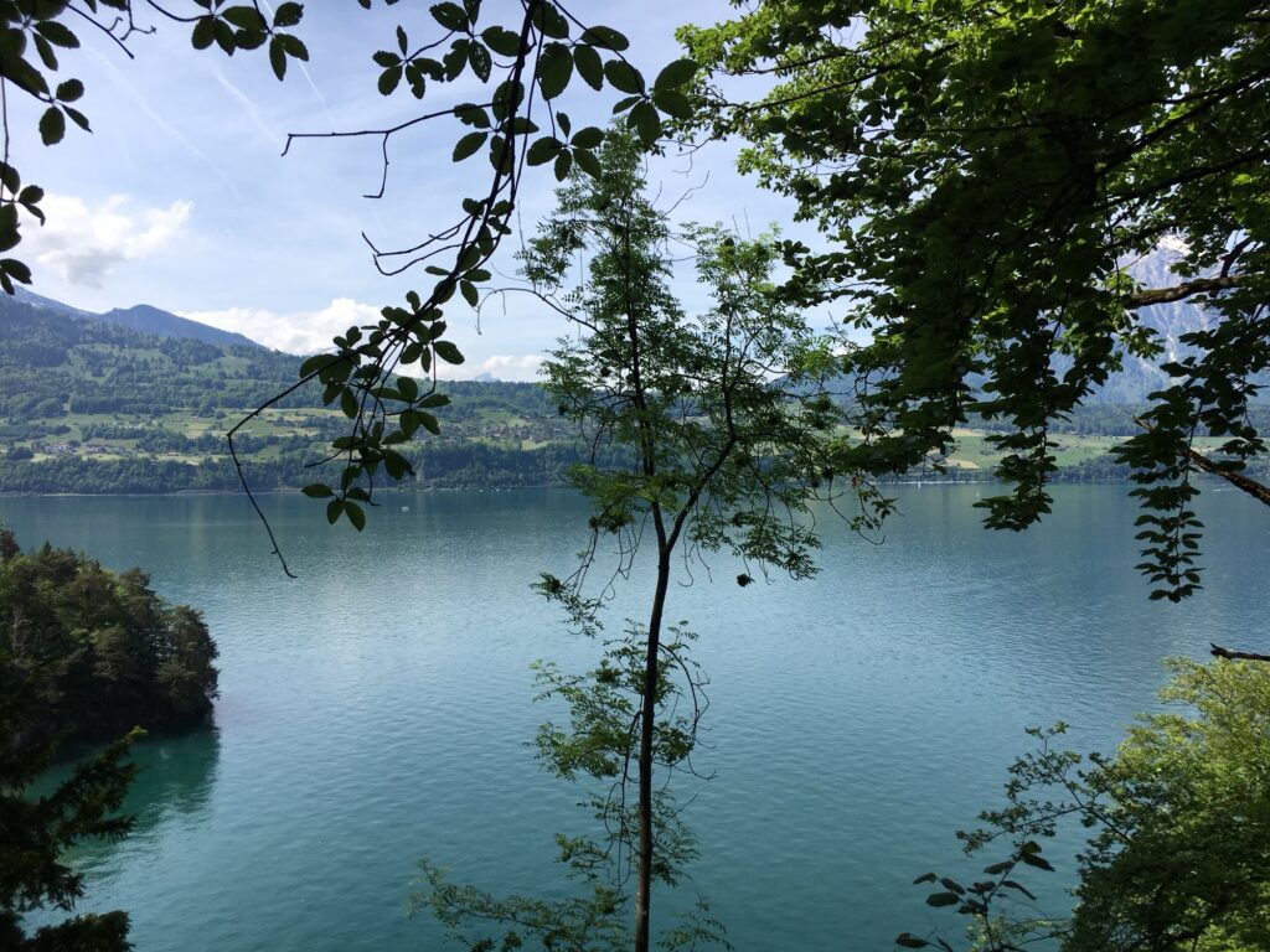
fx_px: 1064
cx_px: 635
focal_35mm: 29
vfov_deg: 48.2
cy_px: 476
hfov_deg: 61.7
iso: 25
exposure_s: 1/2024
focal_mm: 4.15
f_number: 2.2
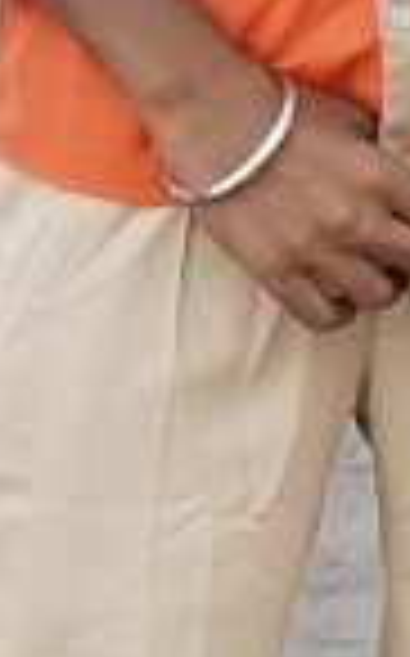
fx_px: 7237
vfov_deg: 5.2
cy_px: -52
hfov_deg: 3.2
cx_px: 653
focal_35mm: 404
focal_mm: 34
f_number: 5.6
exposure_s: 1/125
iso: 160
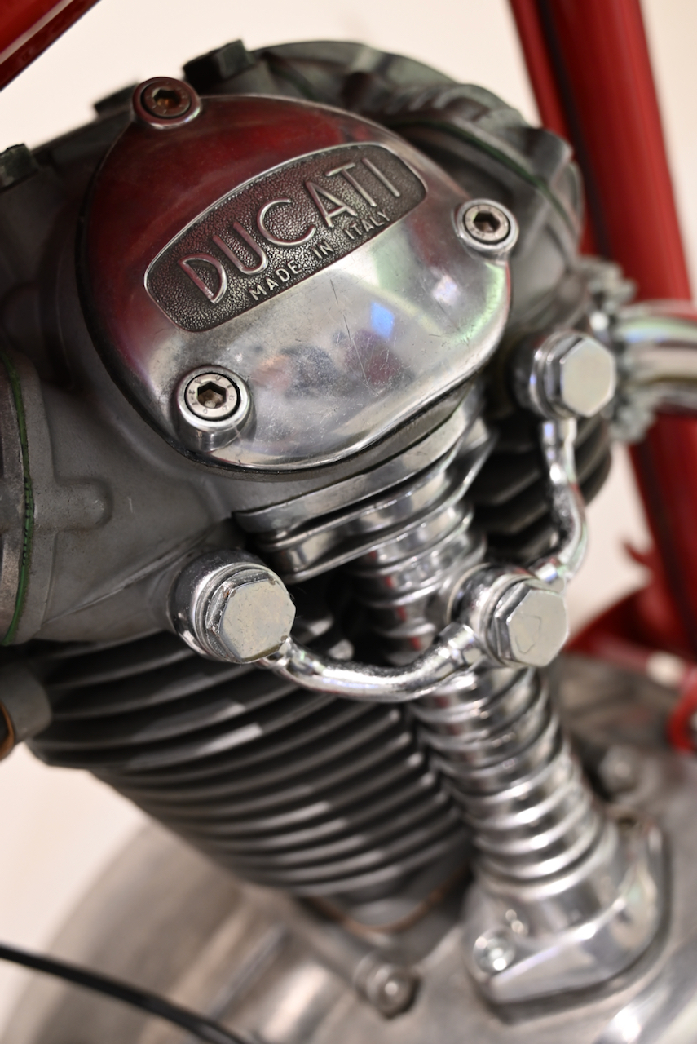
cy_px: 522
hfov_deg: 34.3
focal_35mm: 39
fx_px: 1131
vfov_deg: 49.5
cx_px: 348
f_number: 5
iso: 800
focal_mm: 39
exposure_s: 1/25
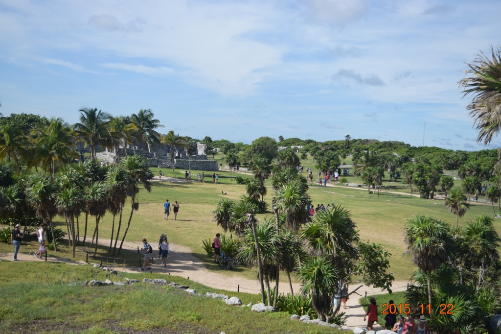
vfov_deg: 29.8
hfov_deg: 43.6
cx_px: 250
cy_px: 167
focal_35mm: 45
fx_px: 626
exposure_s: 1/2000
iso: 200
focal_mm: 30
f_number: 4.2
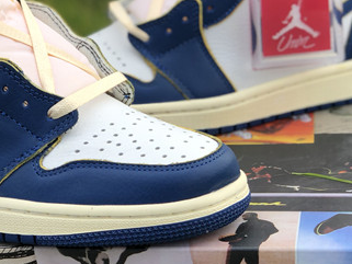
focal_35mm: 120
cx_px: 132
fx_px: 1221
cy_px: 93
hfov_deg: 16.4
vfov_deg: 12.3
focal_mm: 6
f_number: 2.4
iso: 16
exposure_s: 1/203
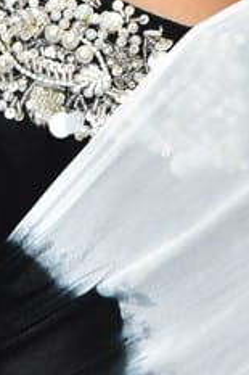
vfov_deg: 4.1
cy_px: -295
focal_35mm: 495
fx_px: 5143
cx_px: 302
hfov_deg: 2.8
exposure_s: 1/125
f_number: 5.6
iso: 1600
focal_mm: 120
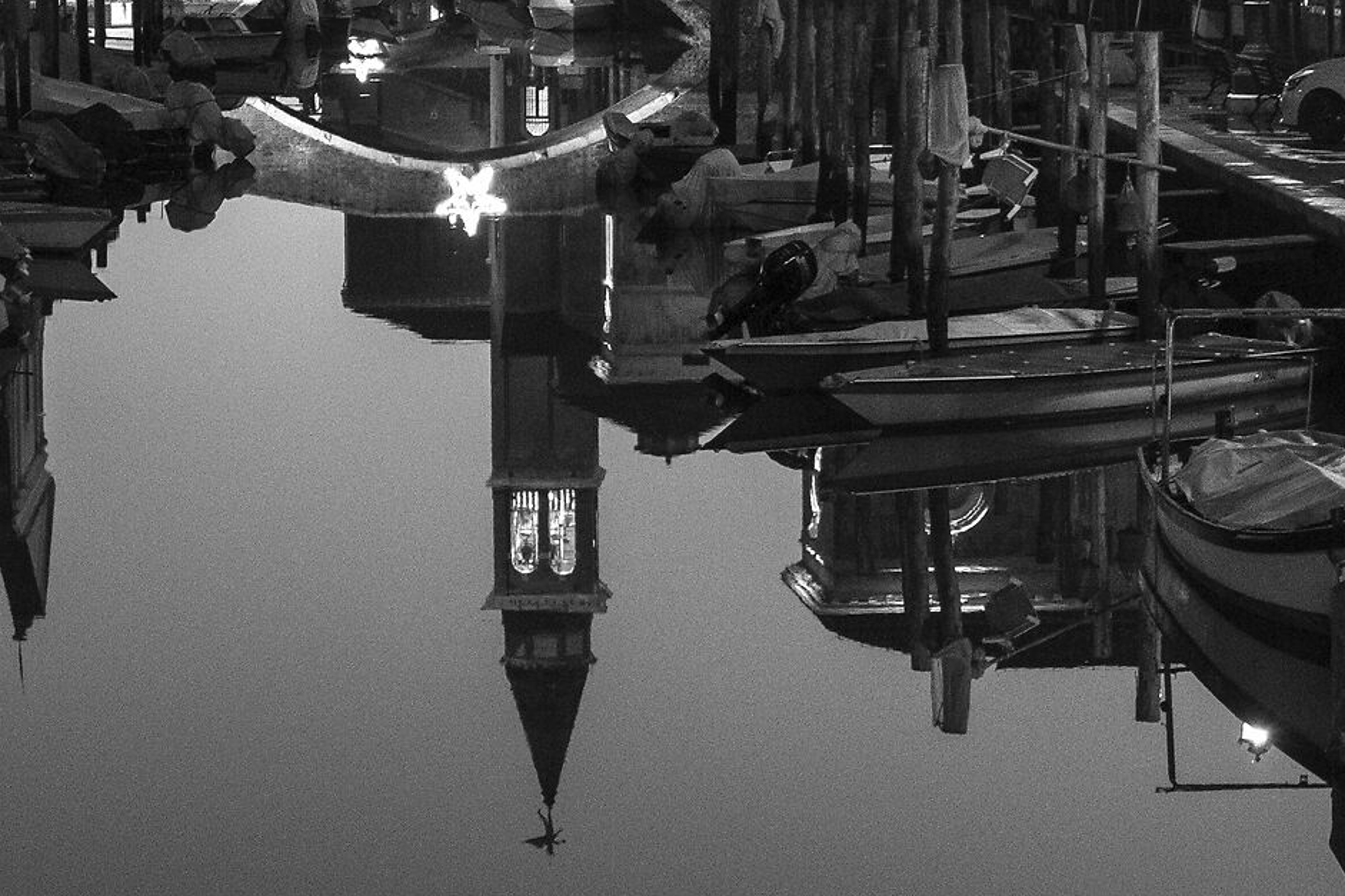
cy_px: -4
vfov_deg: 10.9
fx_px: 4669
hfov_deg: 16.3
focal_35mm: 125
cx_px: 240
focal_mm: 32.9
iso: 3200
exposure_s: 1/15
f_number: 3.6
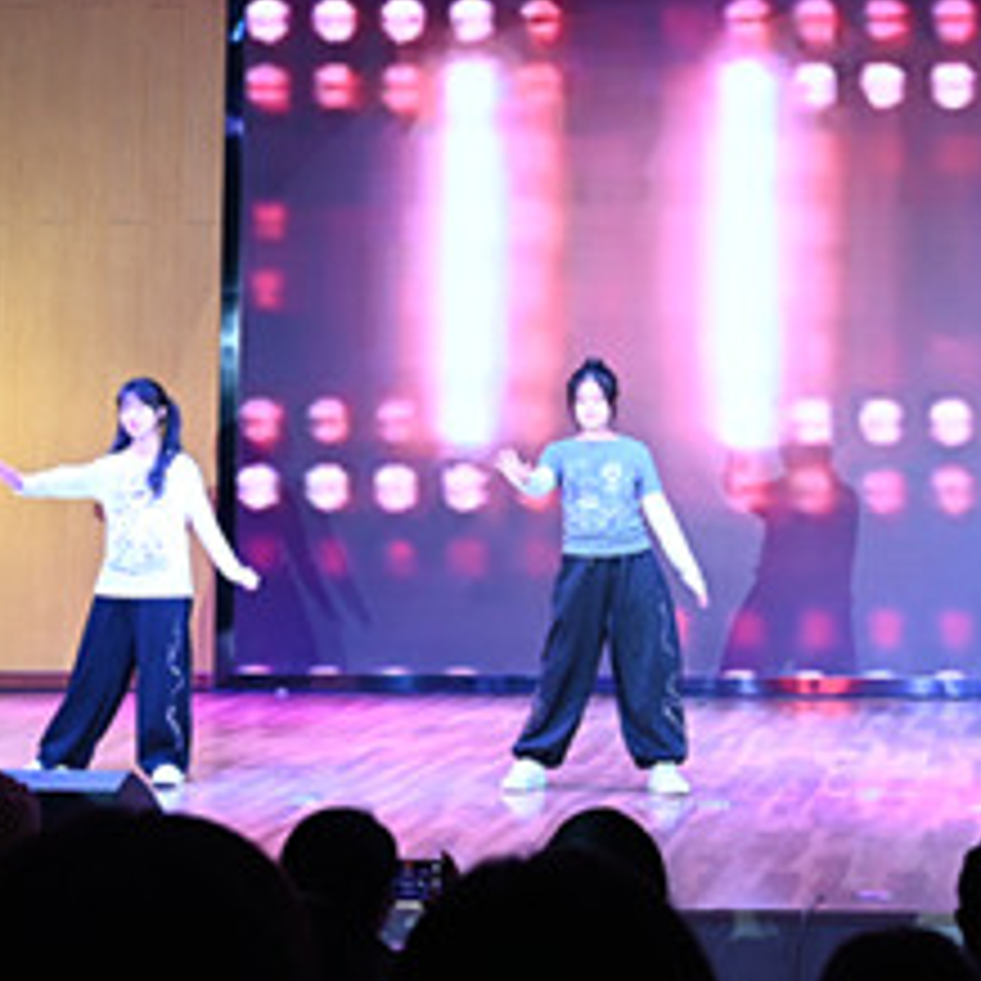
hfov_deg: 20.2
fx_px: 2693
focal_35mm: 84
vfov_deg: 20.5
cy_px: 295
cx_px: 904
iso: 500
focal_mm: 36
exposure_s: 1/40
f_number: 6.3
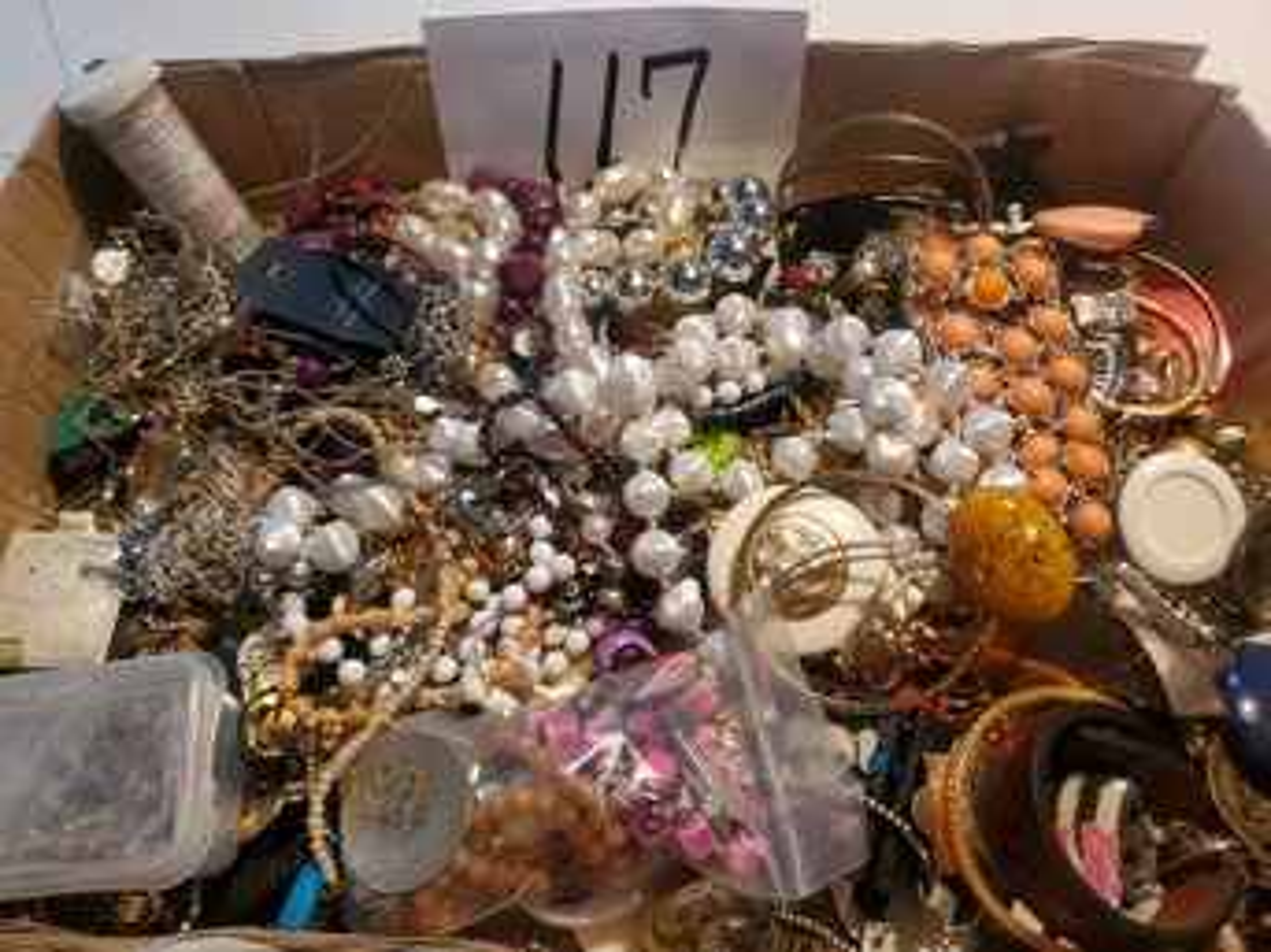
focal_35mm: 26
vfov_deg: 53.0
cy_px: 476
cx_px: 636
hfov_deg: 67.3
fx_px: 954
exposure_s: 1/40
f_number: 1.5
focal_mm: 4.3
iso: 320
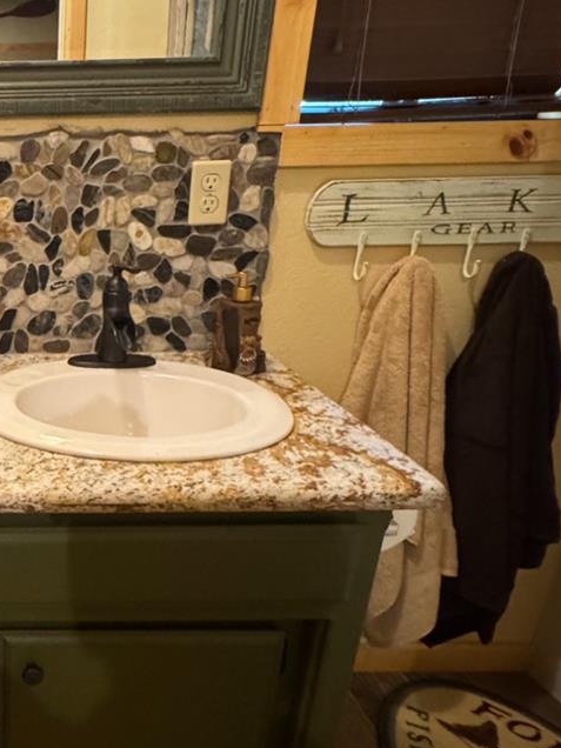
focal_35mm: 33
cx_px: -51
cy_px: 392
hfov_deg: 36.5
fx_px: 713
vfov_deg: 55.3
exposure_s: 1/40
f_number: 2.2
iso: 1000
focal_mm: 2.22
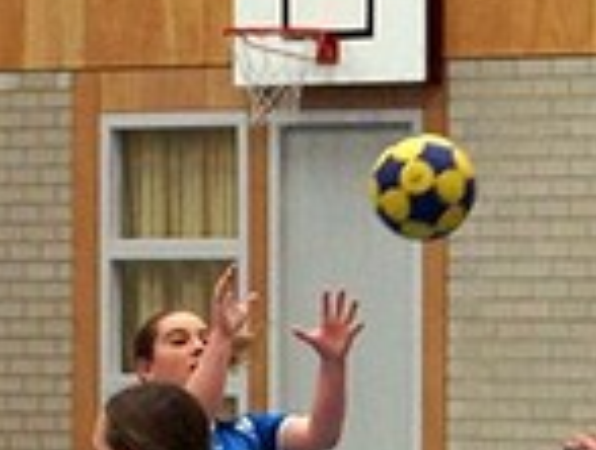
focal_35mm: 350
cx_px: 993
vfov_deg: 4.3
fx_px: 6047
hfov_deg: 5.6
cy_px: 450
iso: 1000
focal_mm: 35
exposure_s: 1/200
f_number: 3.2
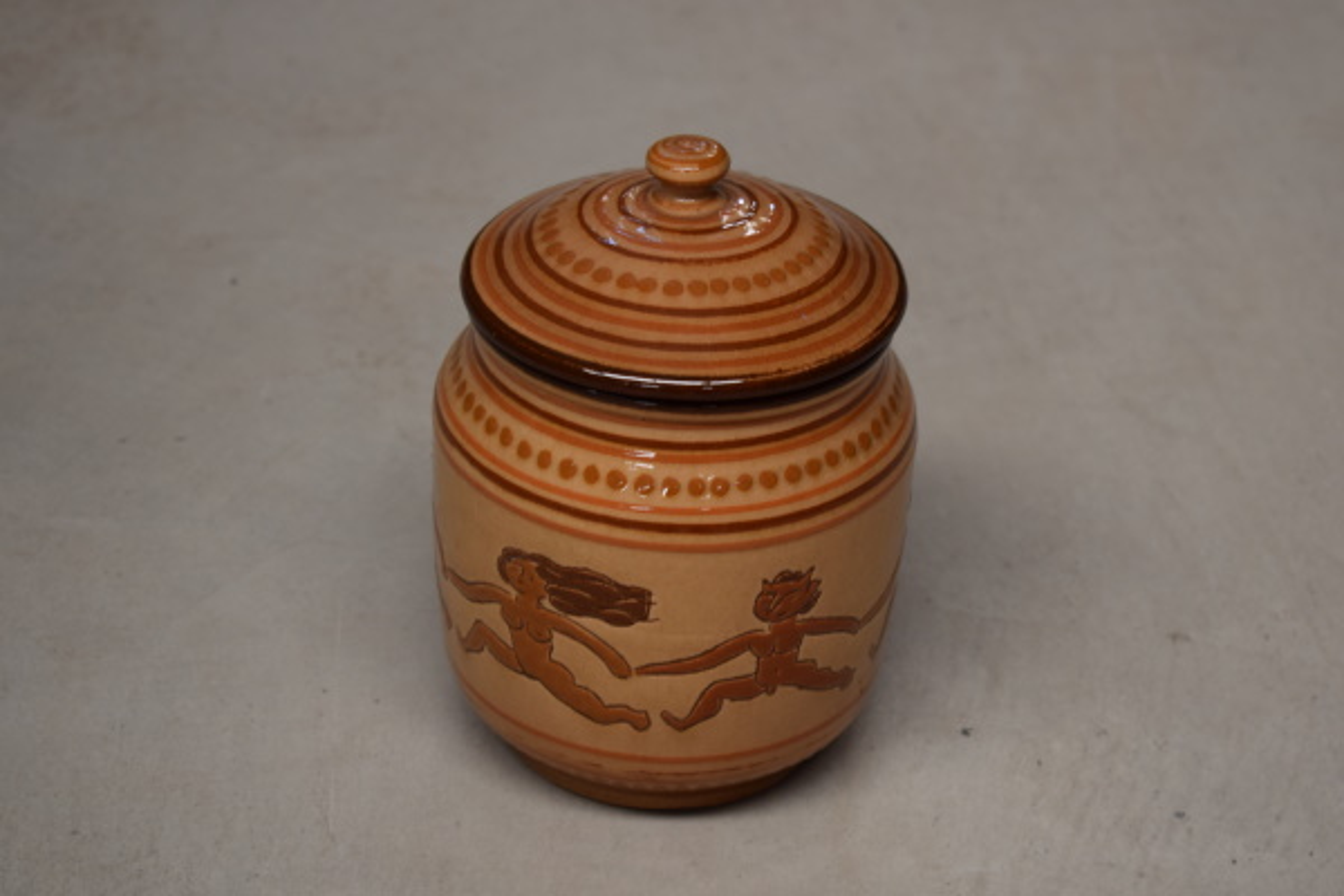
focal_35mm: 82
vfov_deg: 16.6
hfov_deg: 24.6
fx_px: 3080
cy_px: 448
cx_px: 672
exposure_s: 1/80
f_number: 5.6
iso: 400
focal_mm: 55
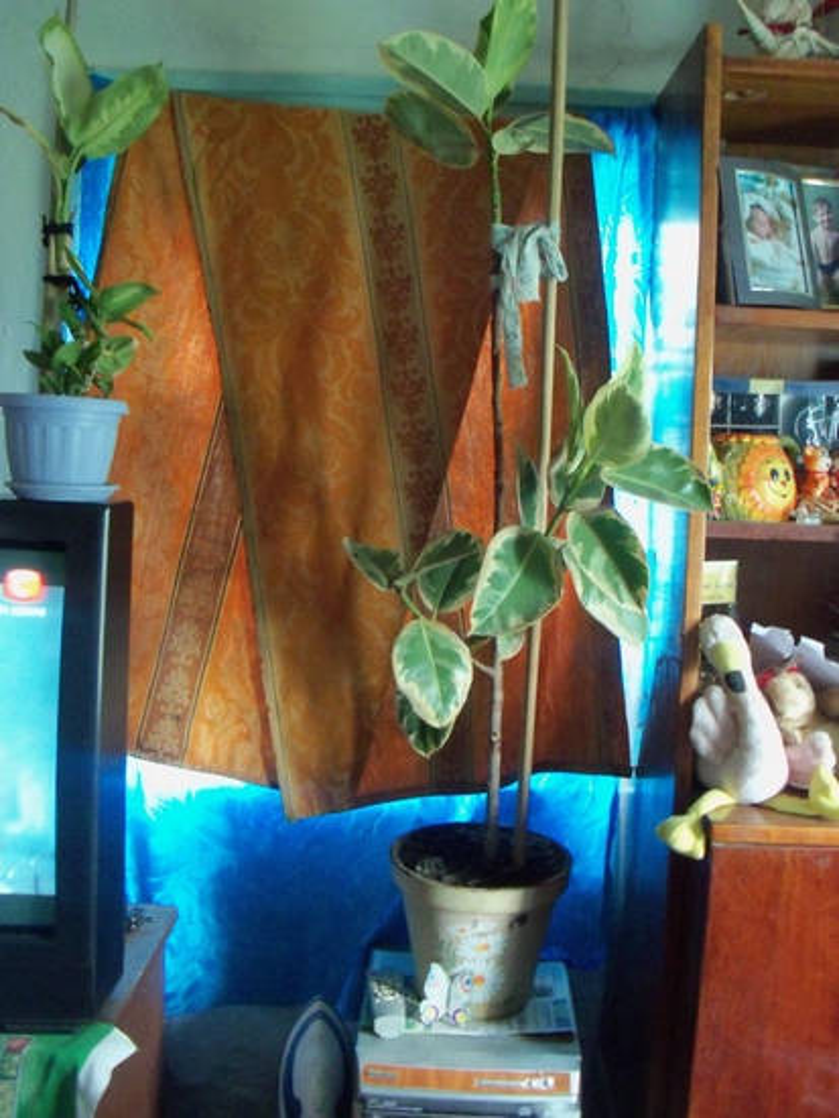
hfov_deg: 41.8
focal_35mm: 34
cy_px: 559
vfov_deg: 53.9
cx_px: 420
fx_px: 1098
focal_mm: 5.7
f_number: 2.9
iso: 400
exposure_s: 1/3.33
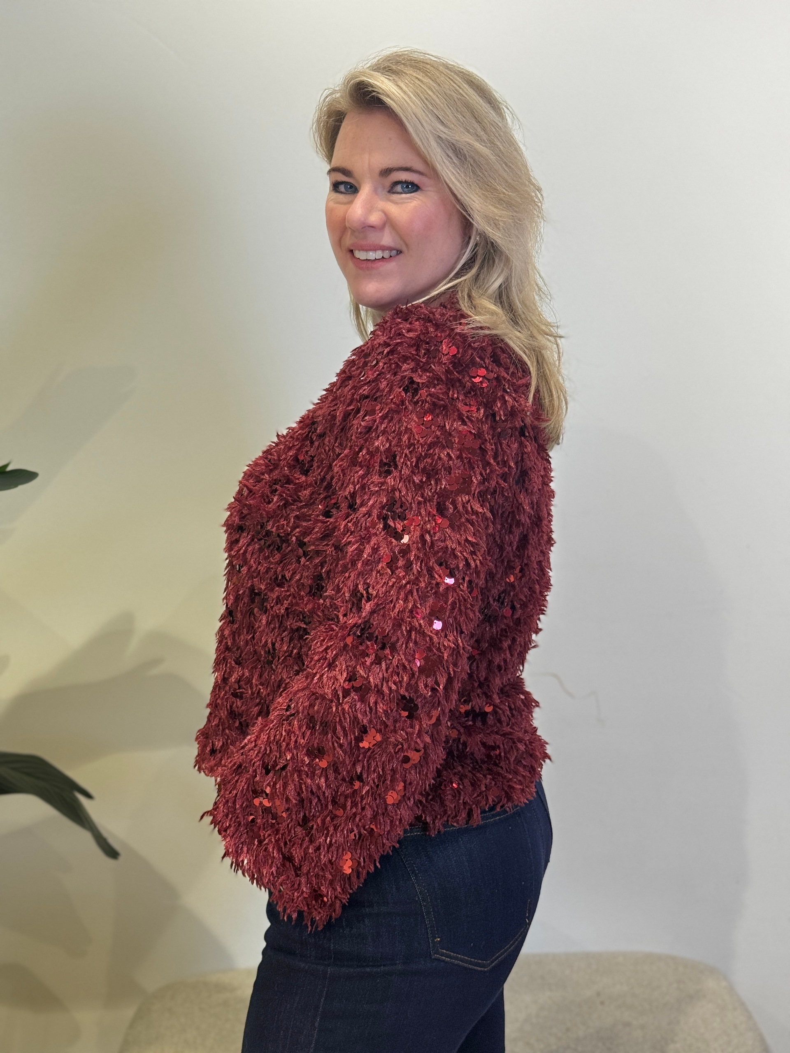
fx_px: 1461
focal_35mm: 48
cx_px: 395
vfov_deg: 39.7
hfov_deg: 30.3
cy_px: 526
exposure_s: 1/340
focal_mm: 6.76
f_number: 1.78
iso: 64
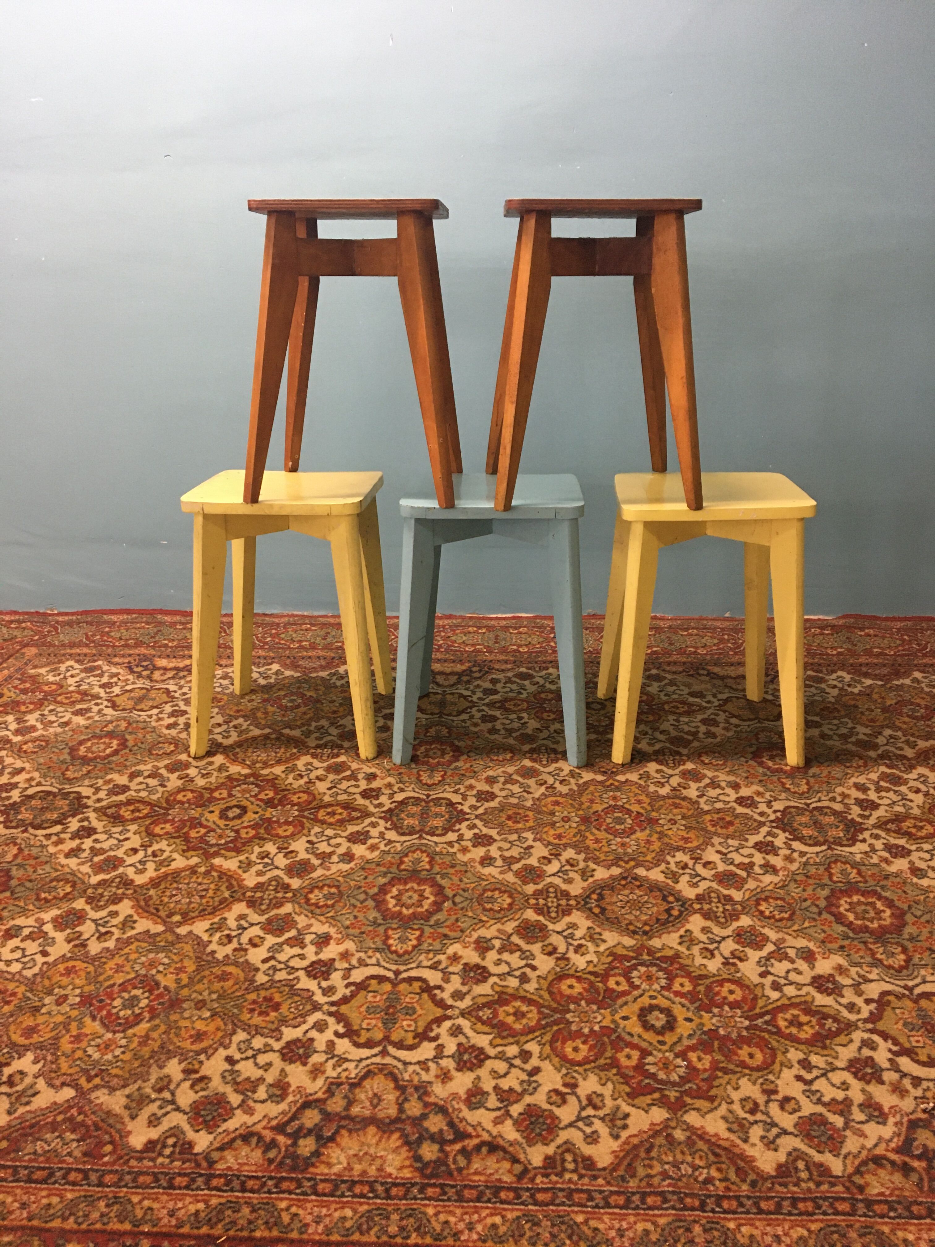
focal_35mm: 29
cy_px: 624
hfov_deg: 48.2
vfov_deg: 61.7
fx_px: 1044
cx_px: 468
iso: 160
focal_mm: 4.15
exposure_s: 1/33
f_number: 2.2
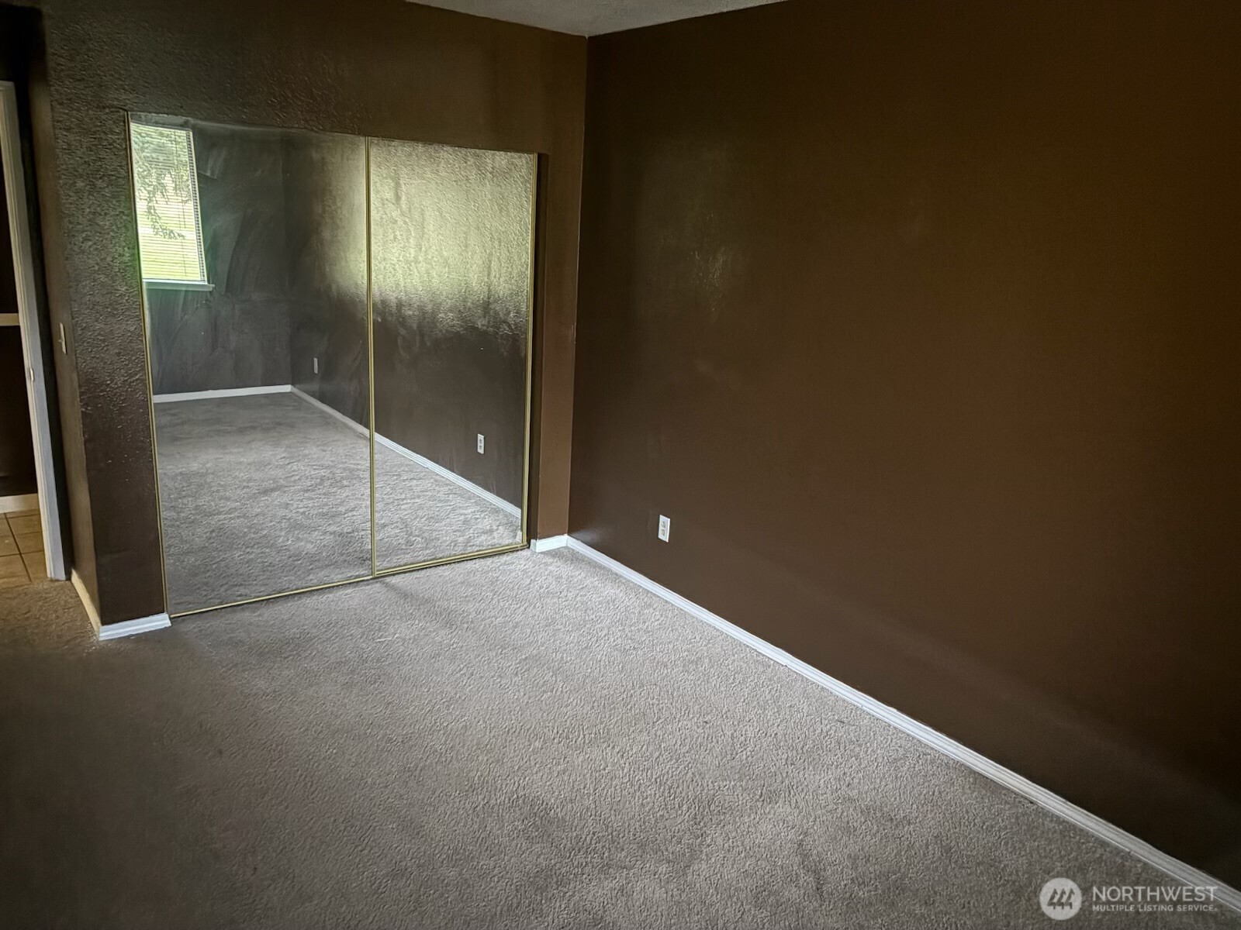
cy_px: 465
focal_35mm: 26
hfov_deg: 67.3
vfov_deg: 53.1
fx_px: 932
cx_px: 620
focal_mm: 5.96
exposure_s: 1/15
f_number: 1.6
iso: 1000
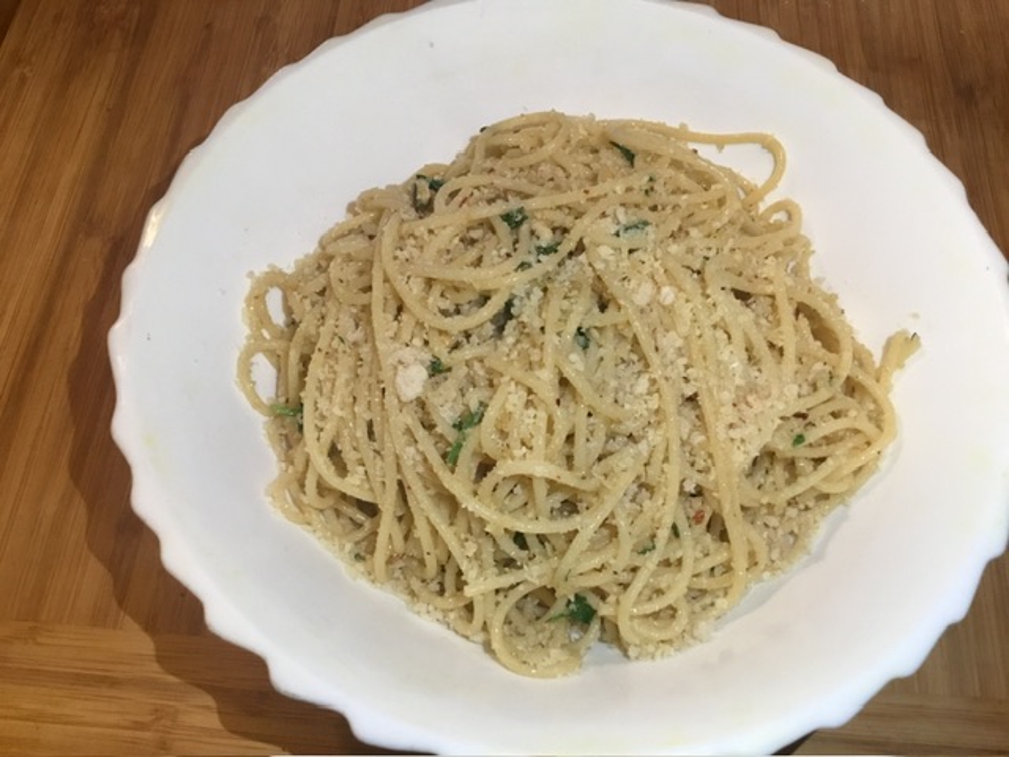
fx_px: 904
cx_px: 504
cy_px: 378
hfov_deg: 58.4
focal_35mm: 31
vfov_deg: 45.4
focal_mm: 3.3
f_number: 2.4
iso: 125
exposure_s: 1/30
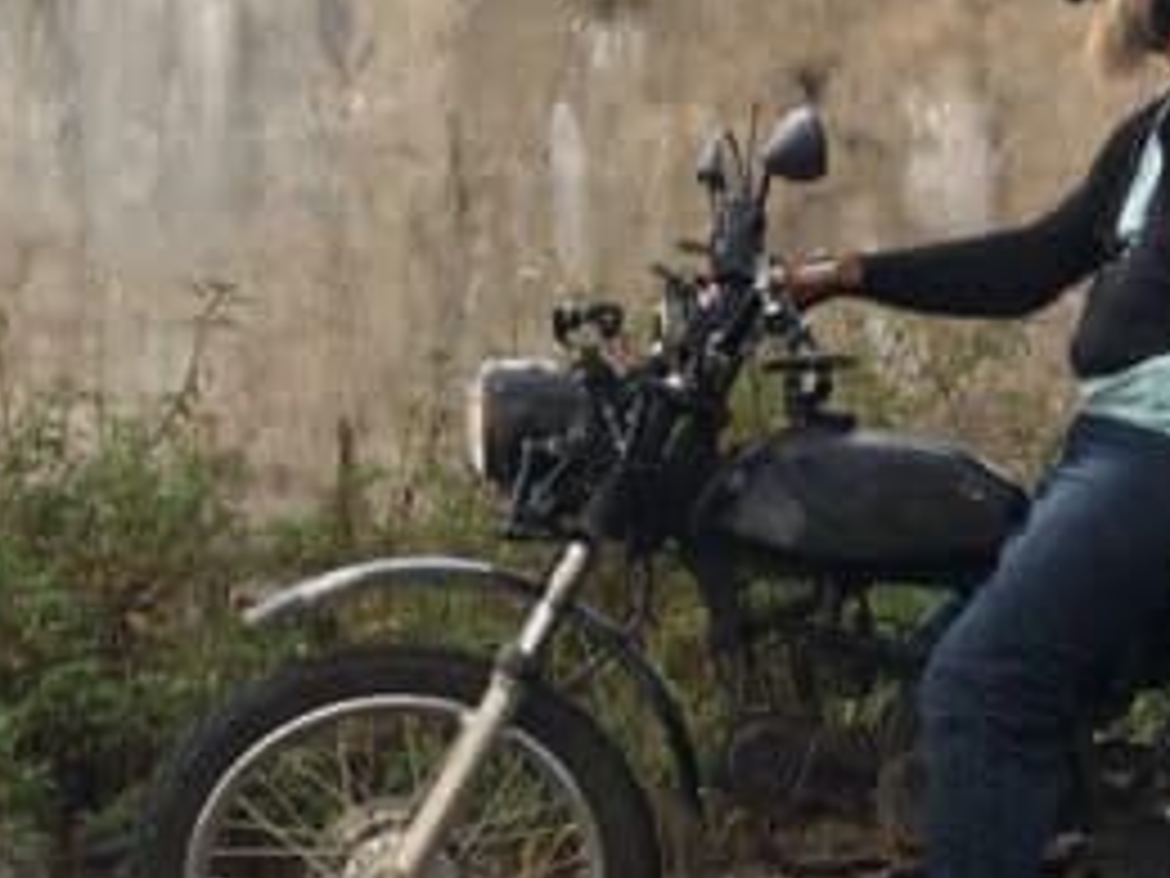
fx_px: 3853
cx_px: 2174
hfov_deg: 14.8
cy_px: 680
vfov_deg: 12.9
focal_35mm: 114
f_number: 2.2
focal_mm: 4.15
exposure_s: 1/50
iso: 25
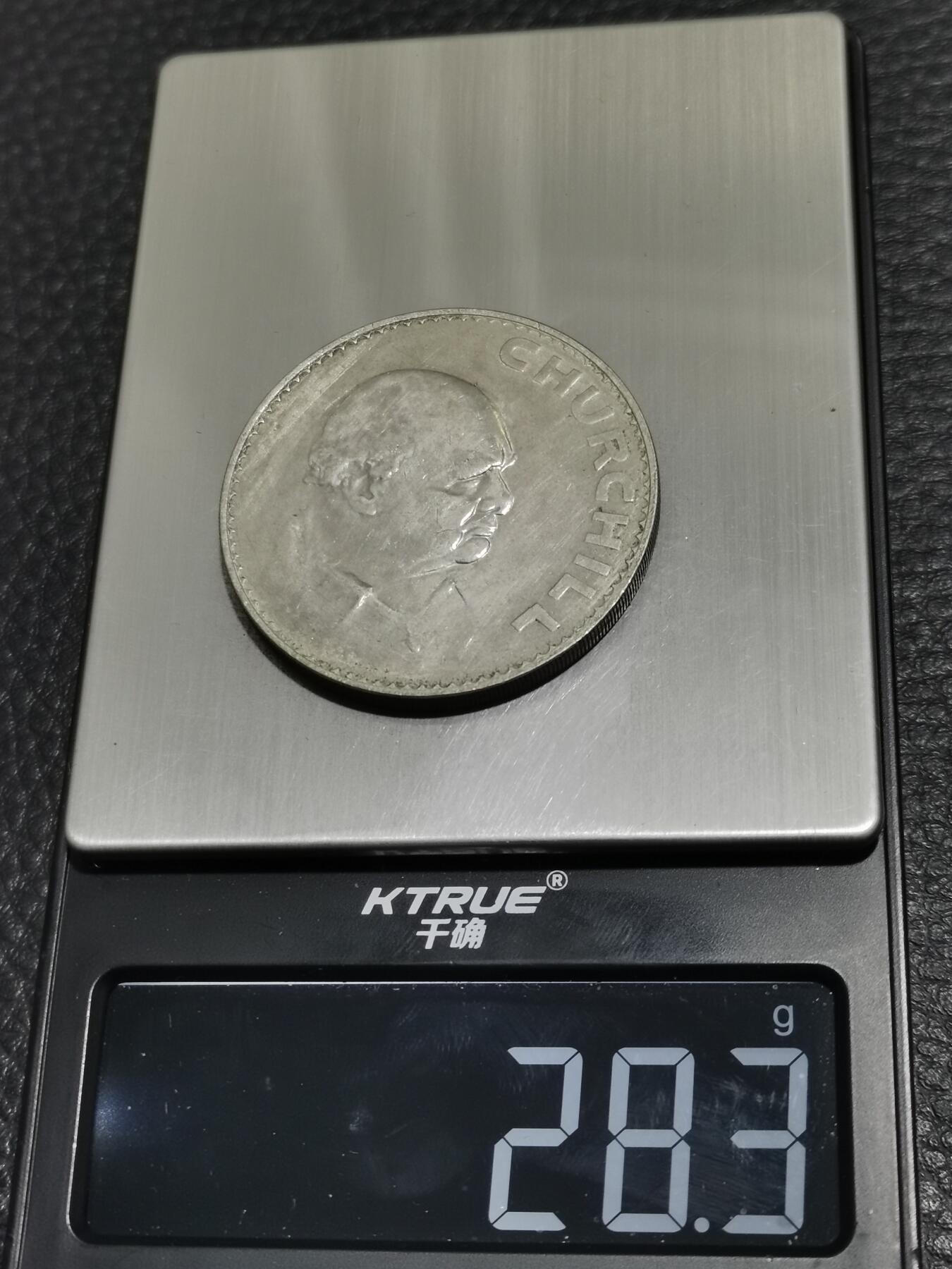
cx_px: 476
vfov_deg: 33.8
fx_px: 2090
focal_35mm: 57
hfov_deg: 25.7
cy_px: 634
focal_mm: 5.58
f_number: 1.8
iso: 80
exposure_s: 1/100
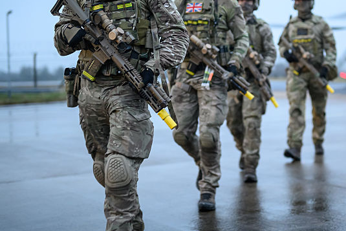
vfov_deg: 20.3
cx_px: 248
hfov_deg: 29.7
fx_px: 644
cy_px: 94
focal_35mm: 67
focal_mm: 35
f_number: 1.2
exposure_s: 1/100
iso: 1250
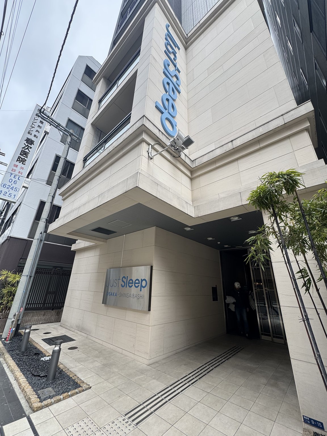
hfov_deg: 85.7
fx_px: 176
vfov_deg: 102.1
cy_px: 218
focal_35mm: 14
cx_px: 164
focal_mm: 2.22
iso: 40
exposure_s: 1/334
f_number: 2.2
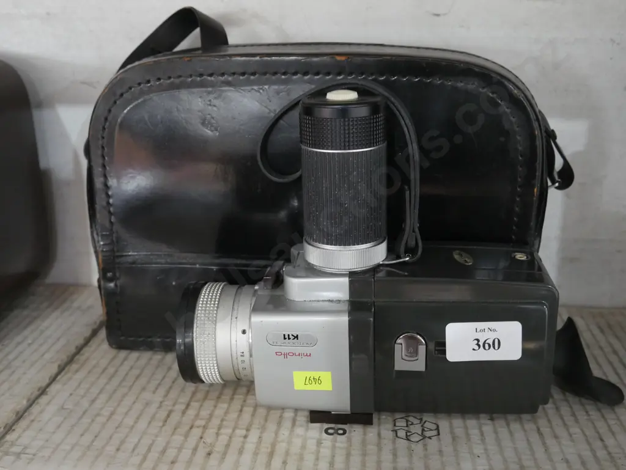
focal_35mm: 38
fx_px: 688
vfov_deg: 37.8
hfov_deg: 49.0
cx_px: 313
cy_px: 235
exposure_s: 1/30
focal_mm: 19
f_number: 4.1
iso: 3200
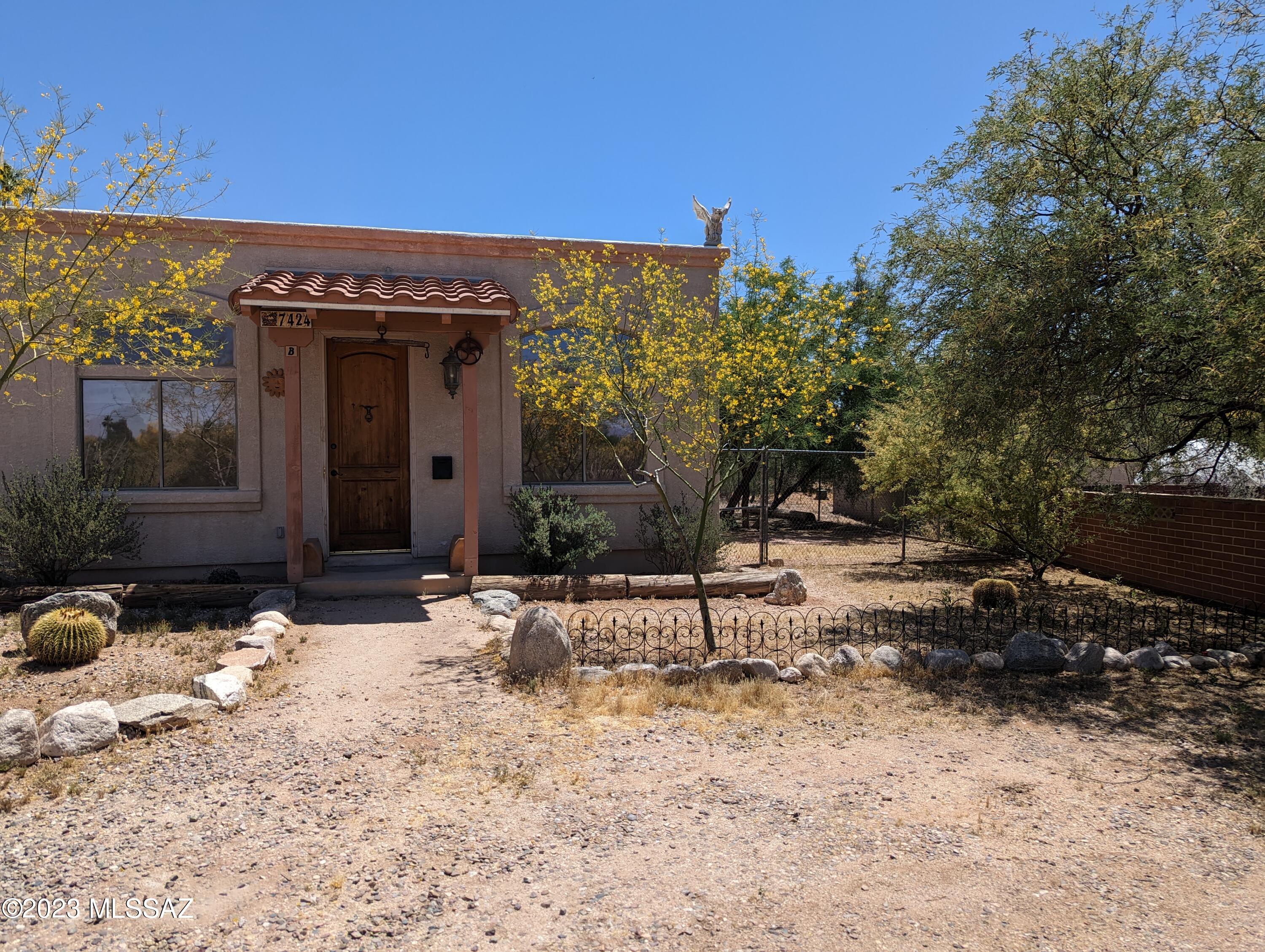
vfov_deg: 56.9
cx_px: 632
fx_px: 878
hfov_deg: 71.5
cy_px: 476
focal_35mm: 24
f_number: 1.85
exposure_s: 1/2179
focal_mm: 6.81
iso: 46
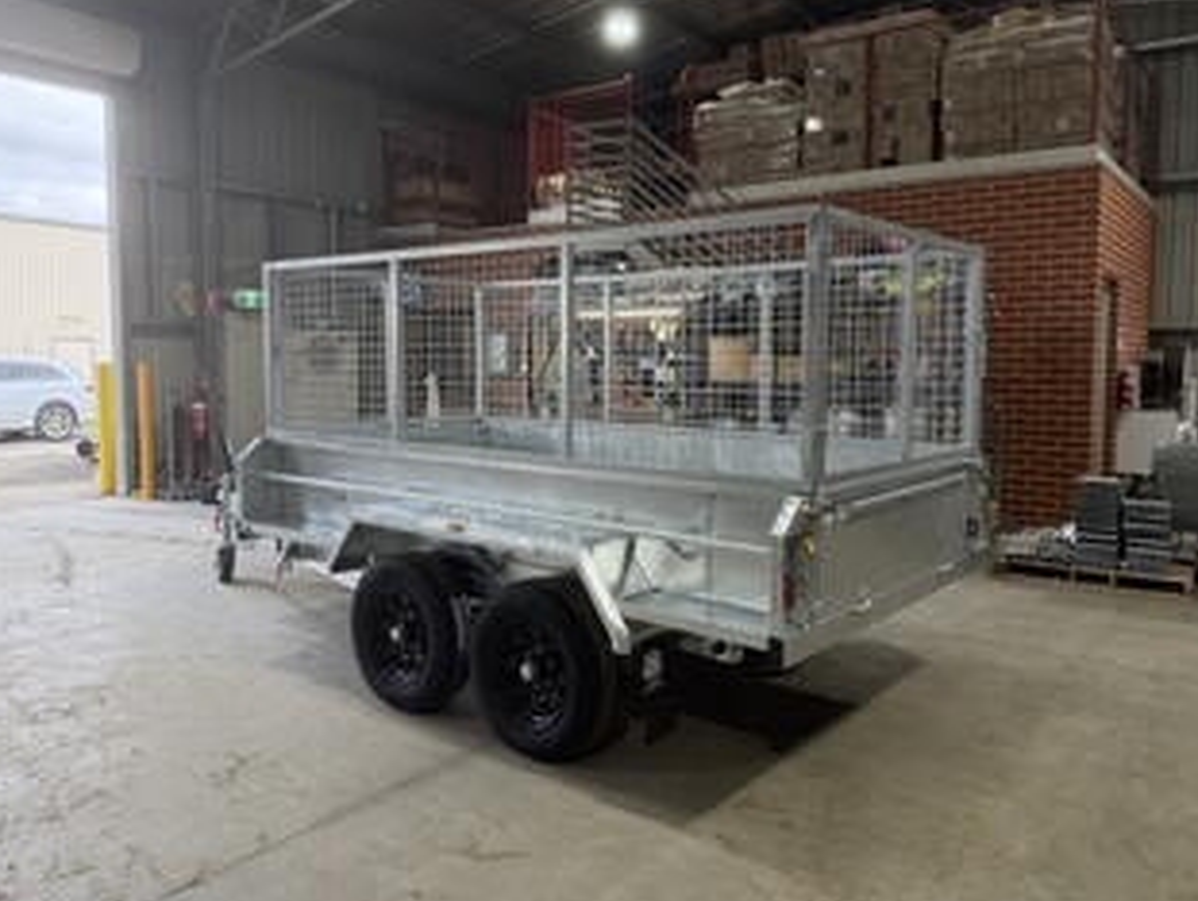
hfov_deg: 65.3
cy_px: 422
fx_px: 936
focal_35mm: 27
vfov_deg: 51.4
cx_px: 589
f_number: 1.78
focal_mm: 6.76
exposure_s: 1/212
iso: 200
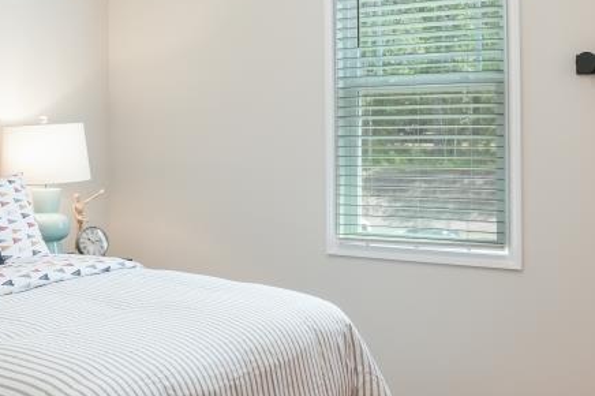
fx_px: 776
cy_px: 171
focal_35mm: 47
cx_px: 209
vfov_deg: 28.6
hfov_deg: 41.5
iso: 200
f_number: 10
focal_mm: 16
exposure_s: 1/4
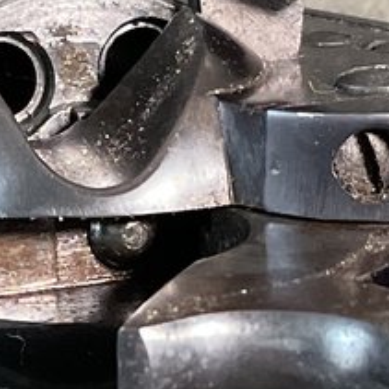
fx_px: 2339
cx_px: 231
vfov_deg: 9.5
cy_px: 307
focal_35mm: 184
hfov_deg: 9.5
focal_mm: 3
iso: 320
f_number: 1.8
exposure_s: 1/40
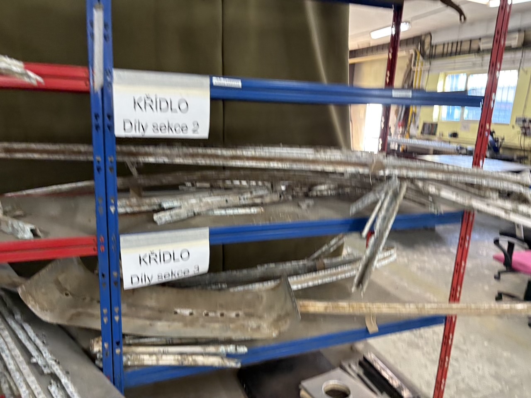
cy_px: 199
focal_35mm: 26
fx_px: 399
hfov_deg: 67.3
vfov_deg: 53.1
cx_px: 266
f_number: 1.6
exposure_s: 1/50
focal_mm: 5.96
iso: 250
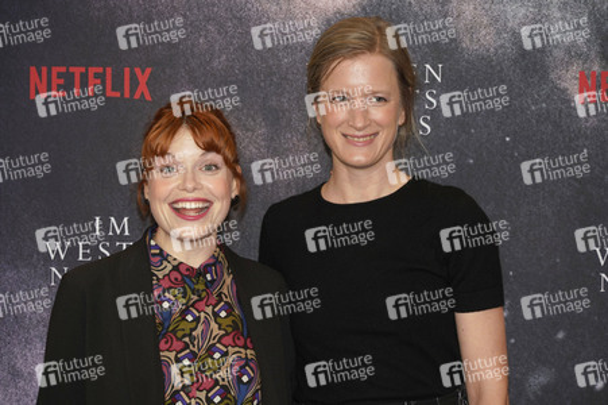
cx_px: 304
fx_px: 1721
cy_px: 202
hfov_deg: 20.0
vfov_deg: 13.4
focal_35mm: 102
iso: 320
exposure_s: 1/160
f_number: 5.6
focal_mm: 102
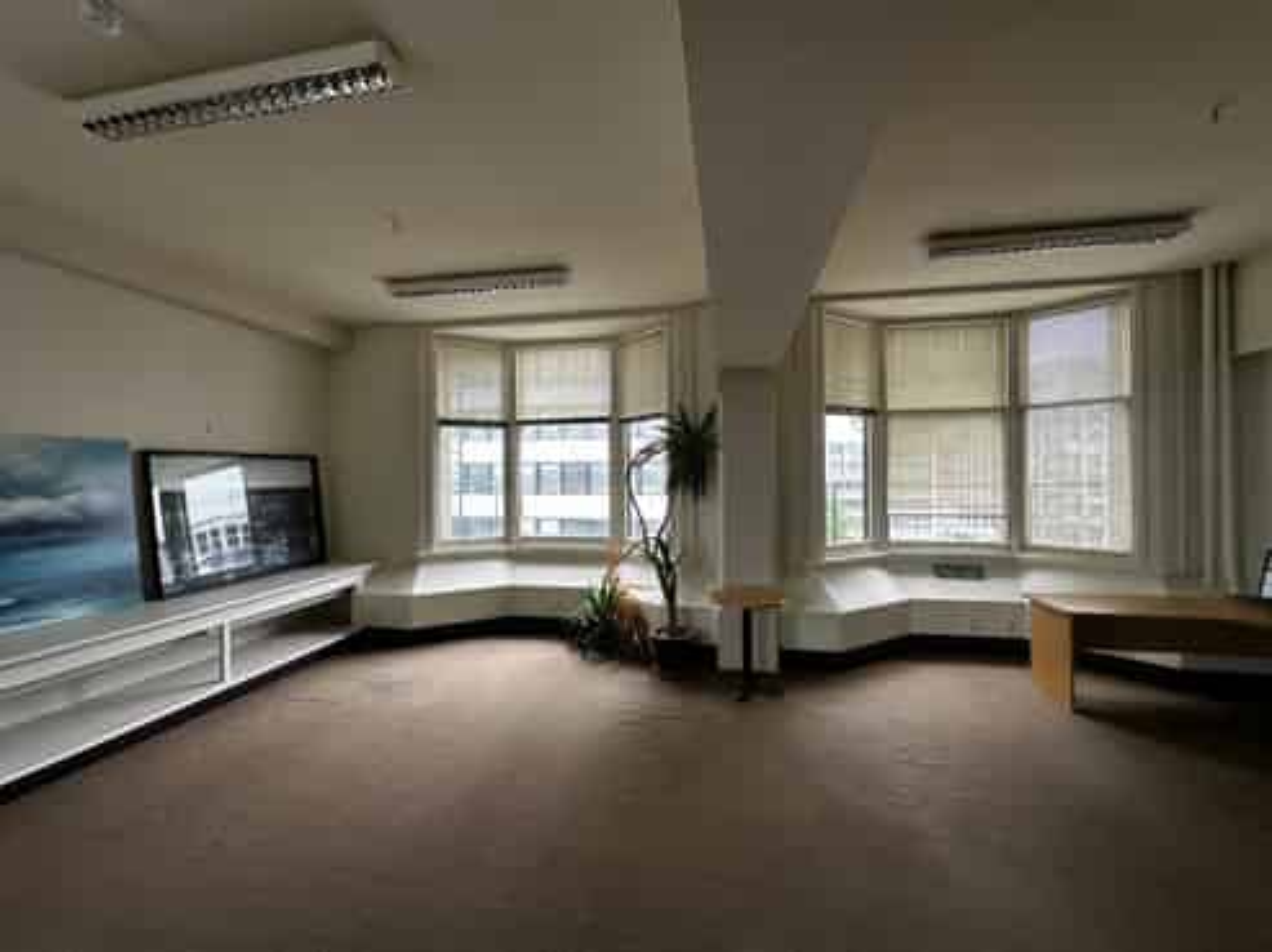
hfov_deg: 102.1
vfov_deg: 85.6
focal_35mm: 14
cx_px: 636
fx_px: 514
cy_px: 476
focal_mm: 2.22
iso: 40
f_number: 2.2
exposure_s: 1/127
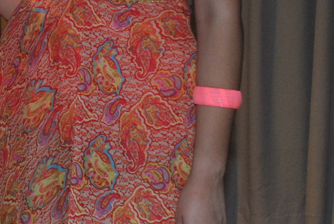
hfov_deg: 17.6
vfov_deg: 12.1
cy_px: -8
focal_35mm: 112
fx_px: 1041
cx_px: -35
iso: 400
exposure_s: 1/80
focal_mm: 22
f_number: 5.6
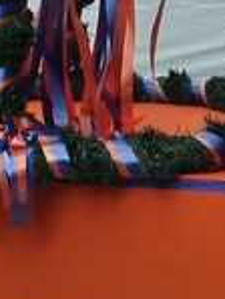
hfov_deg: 9.1
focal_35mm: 164
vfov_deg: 11.8
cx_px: 86
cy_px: -68
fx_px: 1419
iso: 125
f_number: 4
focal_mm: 4.7
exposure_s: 1/200
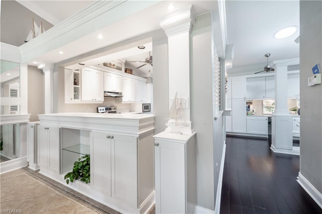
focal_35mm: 14
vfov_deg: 81.1
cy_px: 107
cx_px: 161
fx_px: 125
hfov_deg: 104.3
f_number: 11
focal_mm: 14
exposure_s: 1/3
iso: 125
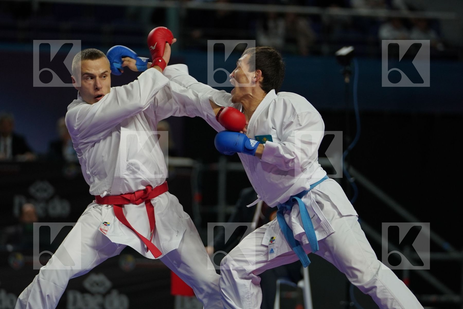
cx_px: 232
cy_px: 154
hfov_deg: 8.9
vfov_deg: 5.9
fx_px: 2971
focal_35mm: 231
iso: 800
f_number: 2.8
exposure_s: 1/1000
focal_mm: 154
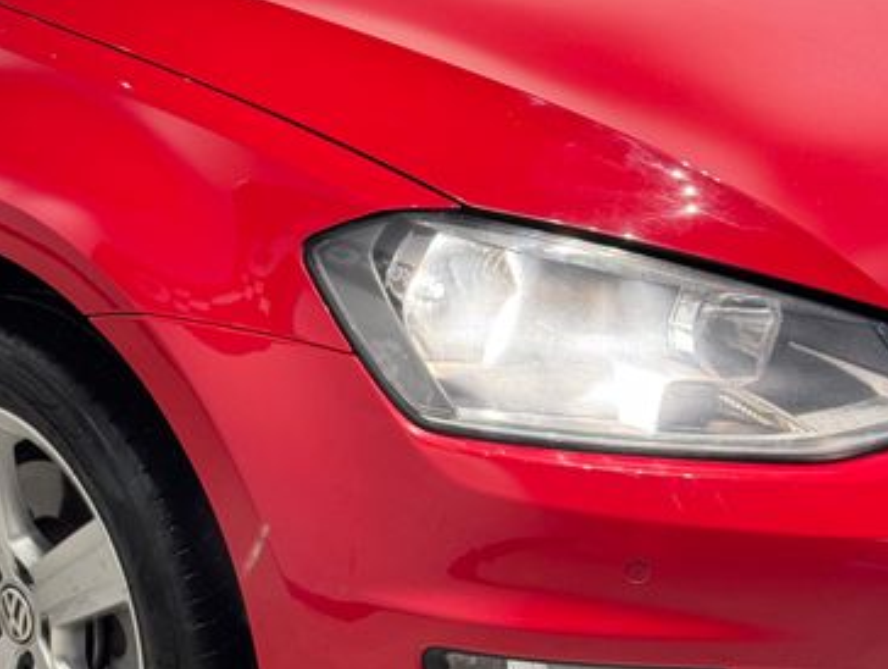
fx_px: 1593
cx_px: 376
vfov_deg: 23.6
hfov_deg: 31.1
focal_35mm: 62
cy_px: 422
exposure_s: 1/40
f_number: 1.78
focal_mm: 6.76
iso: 320
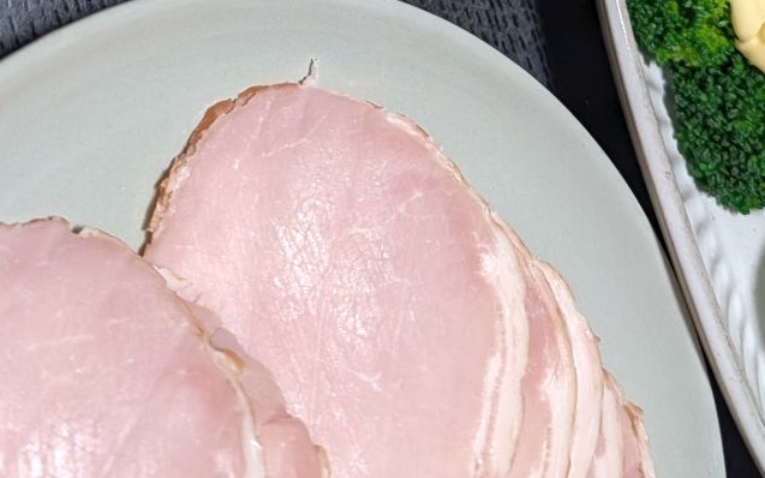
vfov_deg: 17.8
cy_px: -280
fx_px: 1334
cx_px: 331
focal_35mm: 64
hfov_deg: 32.0
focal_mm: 6.9
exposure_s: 1/60.3
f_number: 1.68
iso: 47
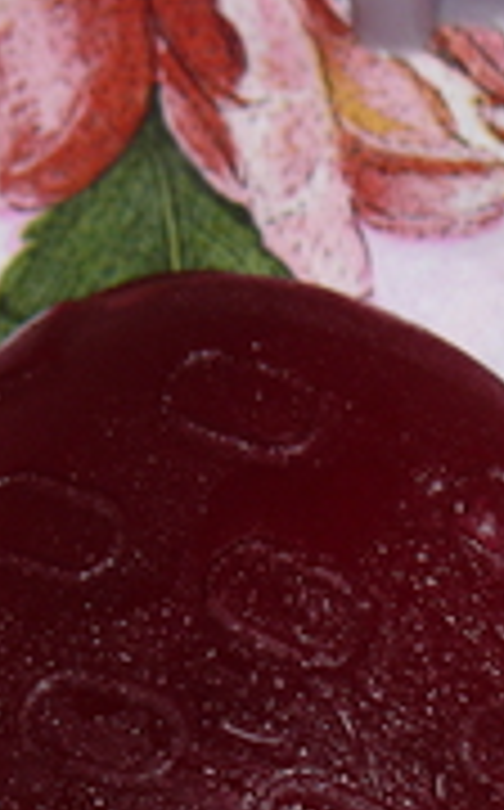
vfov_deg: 7.6
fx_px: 6085
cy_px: 684
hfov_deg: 4.7
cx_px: 256
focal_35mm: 276
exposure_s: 1/30
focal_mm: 17.3
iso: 100
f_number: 3.2
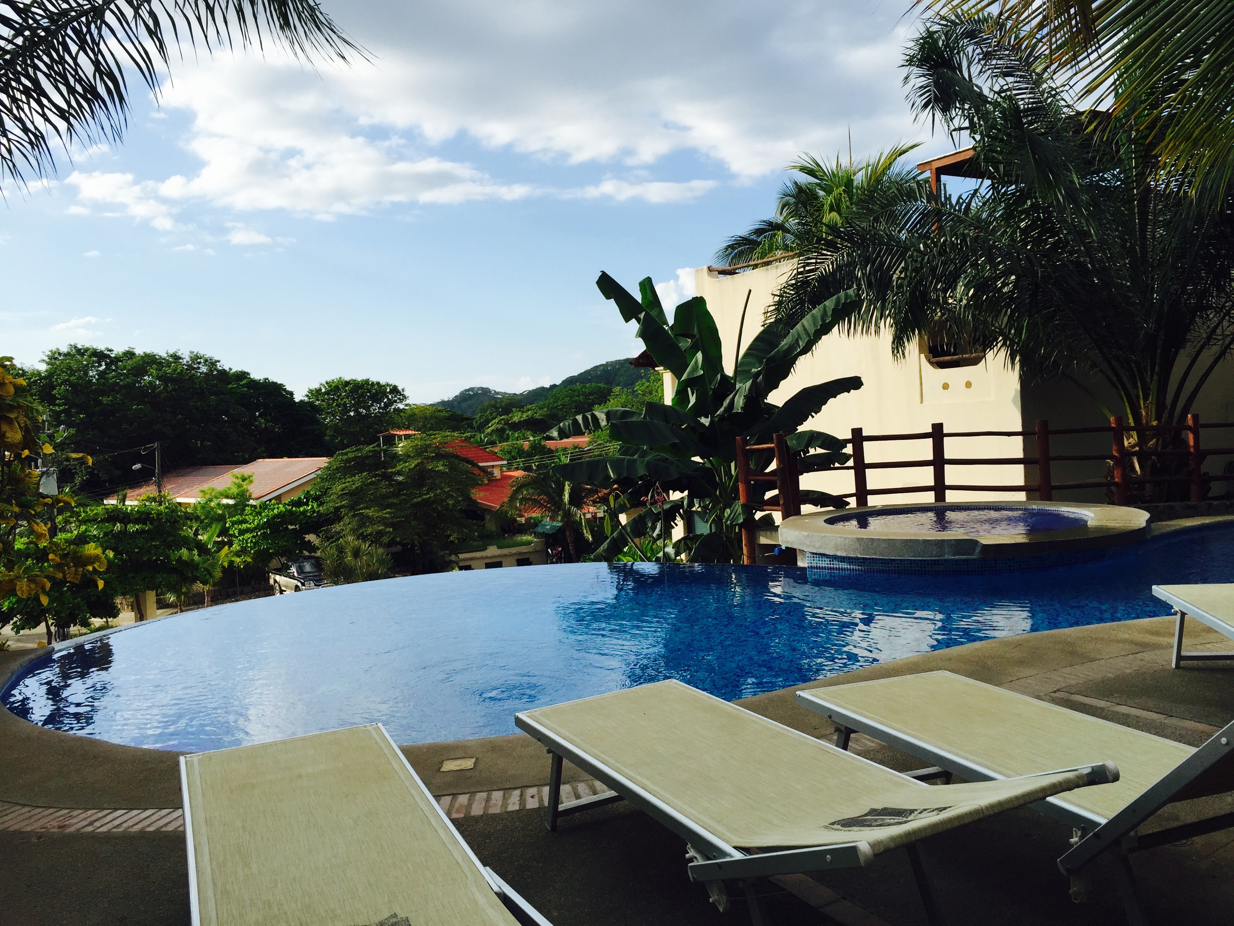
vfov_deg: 48.2
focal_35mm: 29
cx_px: 617
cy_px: 463
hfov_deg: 61.7
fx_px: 1034
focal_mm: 4.15
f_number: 2.2
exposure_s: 1/2198
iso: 32
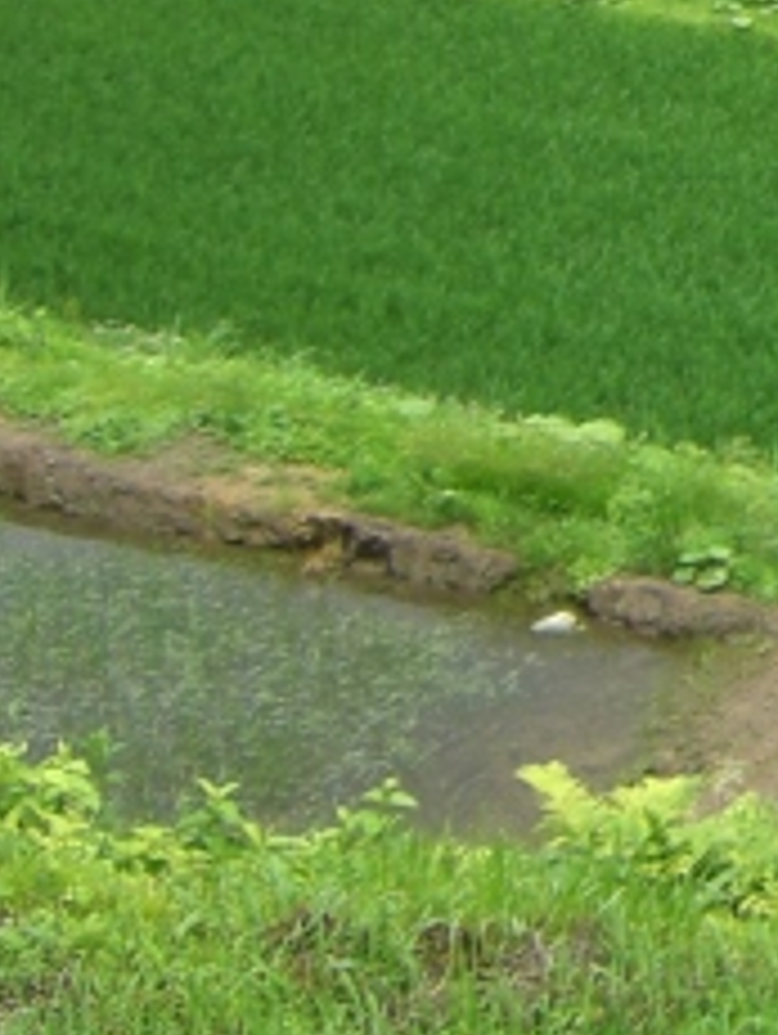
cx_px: 1502
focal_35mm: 132
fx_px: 3948
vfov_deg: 14.4
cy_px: -225
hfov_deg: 10.4
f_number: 4.3
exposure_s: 1/400
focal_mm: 6.2
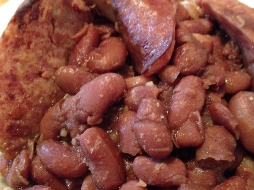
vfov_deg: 33.6
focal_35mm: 43
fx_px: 315
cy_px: 88
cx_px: 149
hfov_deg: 43.7
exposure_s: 1/15
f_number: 2.4
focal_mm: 4.28
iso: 800
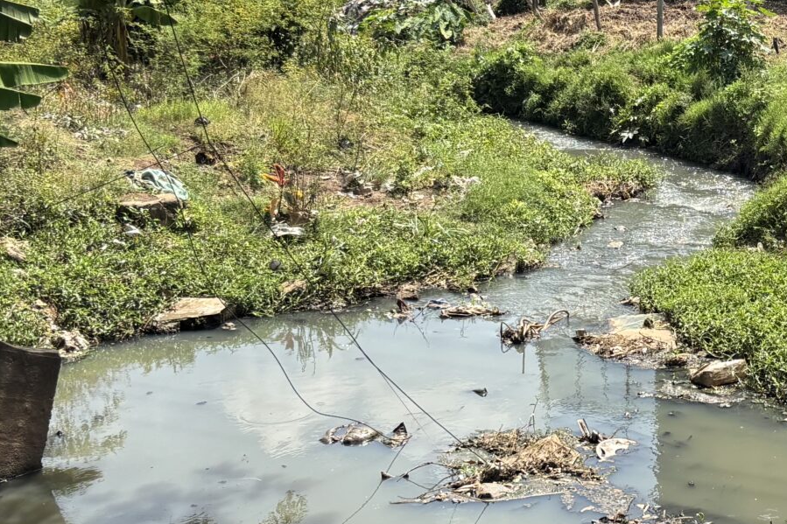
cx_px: 741
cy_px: 195
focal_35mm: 77
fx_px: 1683
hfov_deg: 25.3
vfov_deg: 17.7
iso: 50
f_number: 1.6
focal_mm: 5.96
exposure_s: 1/1616
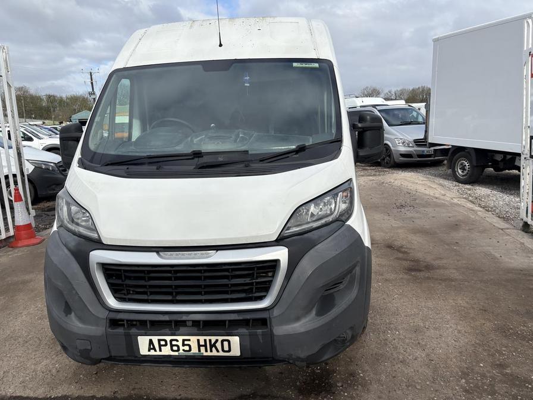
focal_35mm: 26
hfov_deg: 67.3
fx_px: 400
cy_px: 200
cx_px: 266
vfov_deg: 53.1
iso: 50
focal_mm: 5.96
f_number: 1.6
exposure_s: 1/2985
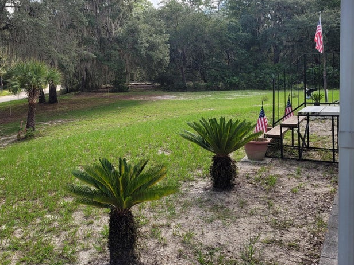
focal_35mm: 36
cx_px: 124
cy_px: 88
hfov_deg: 50.6
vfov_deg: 39.2
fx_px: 368
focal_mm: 5.4
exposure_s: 1/929
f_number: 1.8
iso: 40
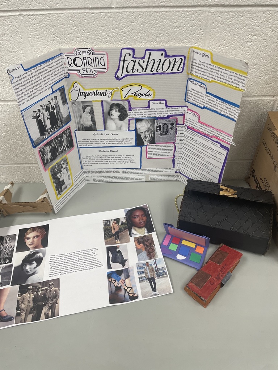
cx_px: 139
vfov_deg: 67.3
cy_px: 185
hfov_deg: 53.1
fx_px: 278
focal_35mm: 26
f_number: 1.6
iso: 100
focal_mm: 4.2
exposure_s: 1/120
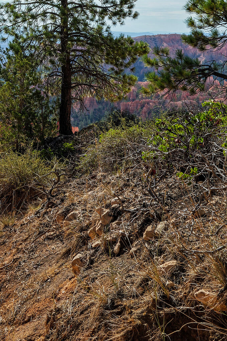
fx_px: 625
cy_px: -45
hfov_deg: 19.6
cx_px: -28
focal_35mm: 66
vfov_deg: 27.6
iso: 100
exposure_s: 1/80
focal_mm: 28
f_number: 16
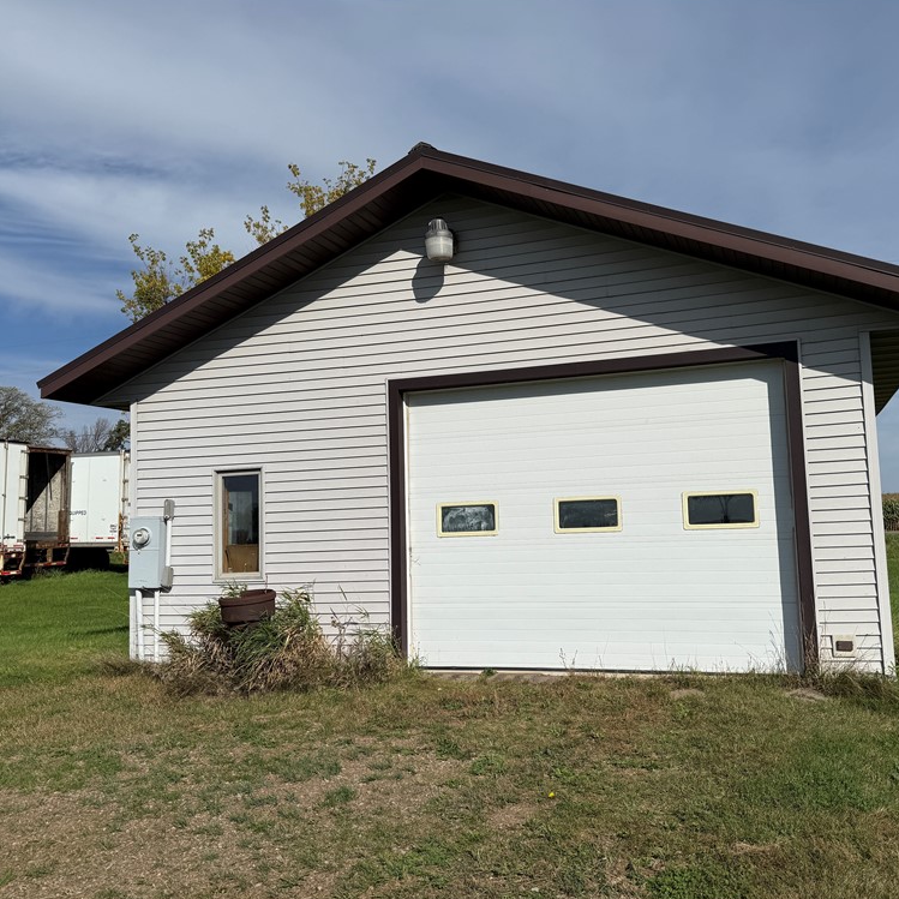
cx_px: 517
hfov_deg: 55.4
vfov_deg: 55.6
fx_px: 852
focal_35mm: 29
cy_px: 453
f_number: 1.78
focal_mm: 6.76
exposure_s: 1/14286
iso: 80
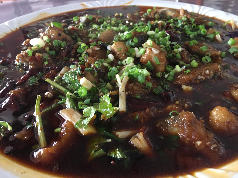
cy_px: 89
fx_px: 199
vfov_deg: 48.2
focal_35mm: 29
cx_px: 119
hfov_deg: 61.7
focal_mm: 4.15
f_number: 2.2
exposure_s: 1/8
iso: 100
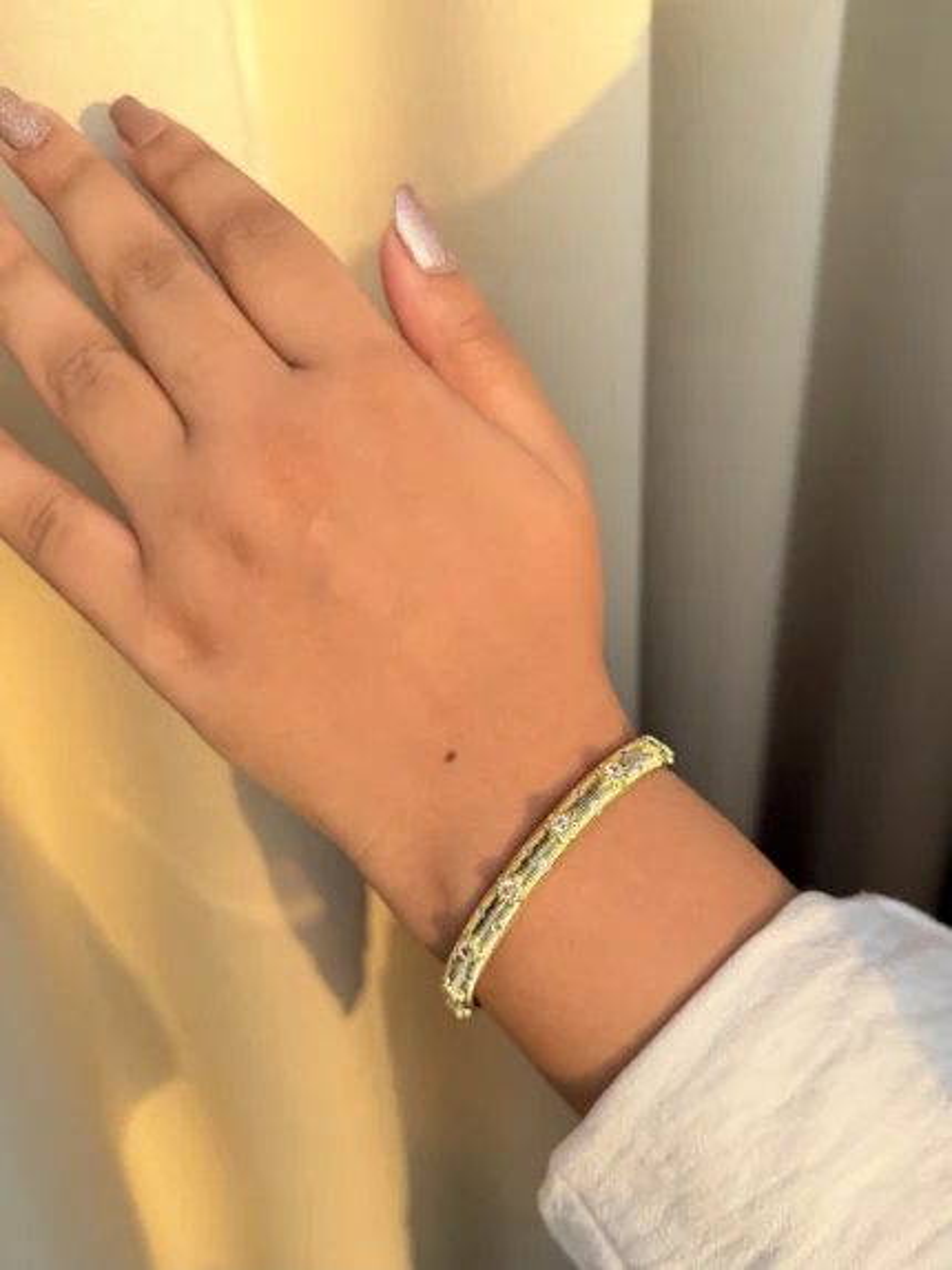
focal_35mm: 24
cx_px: 476
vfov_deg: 71.6
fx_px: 880
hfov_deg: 56.8
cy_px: 635
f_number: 1.78
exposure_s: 1/931
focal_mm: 6.76
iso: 80
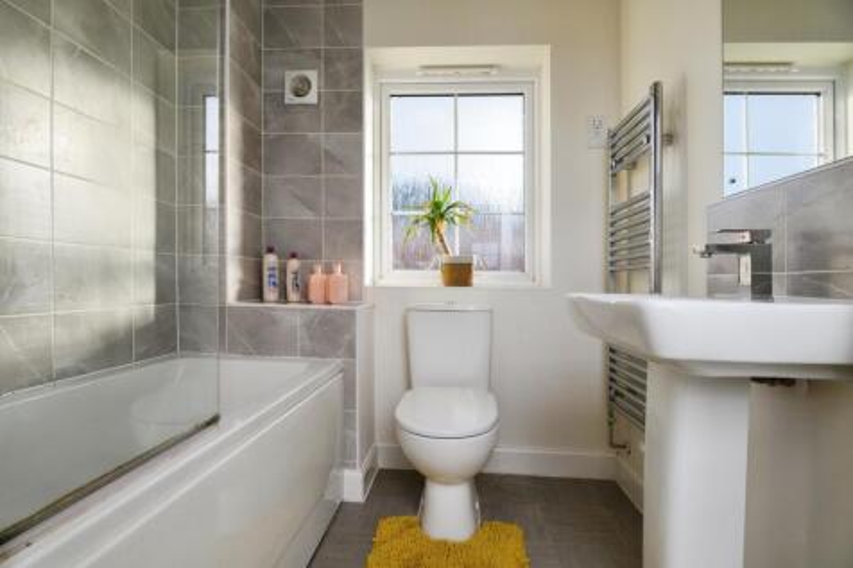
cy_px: 284
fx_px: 403
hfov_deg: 93.3
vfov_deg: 70.4
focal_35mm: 17
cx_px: 426
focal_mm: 17
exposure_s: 1/200
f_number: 8
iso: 400
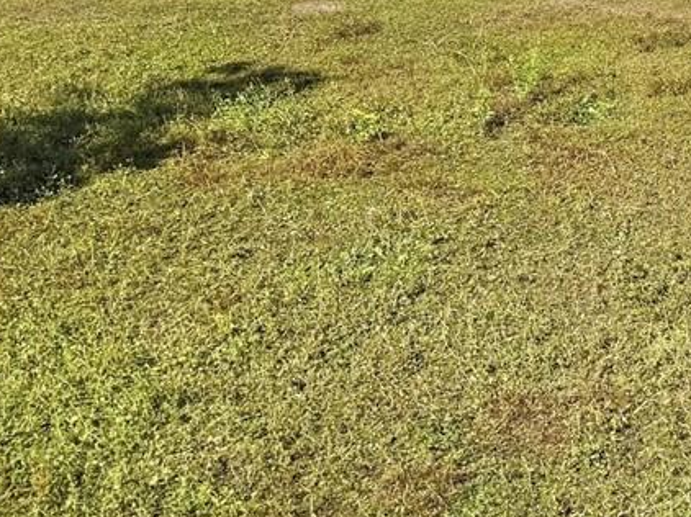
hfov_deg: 17.4
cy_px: -262
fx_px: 1815
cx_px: 1261
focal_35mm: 91
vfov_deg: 15.0
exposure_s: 1/6173
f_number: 1.8
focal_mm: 6.8
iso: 80
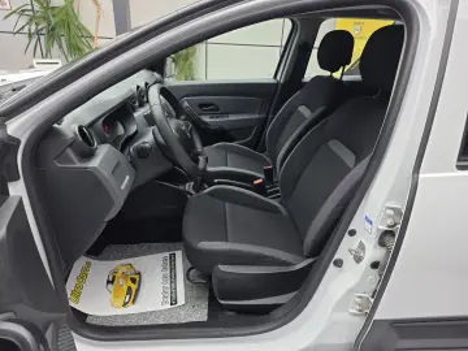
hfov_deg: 73.9
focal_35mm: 23
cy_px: 176
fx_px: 311
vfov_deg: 58.9
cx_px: 234
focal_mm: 6.25
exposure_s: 1/100
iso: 40
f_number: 1.7
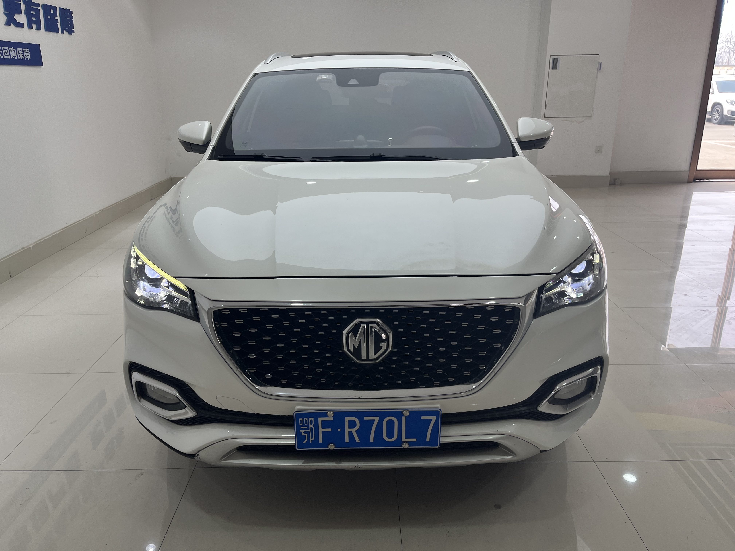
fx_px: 552
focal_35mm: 26
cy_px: 276
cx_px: 368
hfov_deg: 67.3
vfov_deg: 53.1
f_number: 1.6
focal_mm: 5.1
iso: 40
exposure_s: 1/204
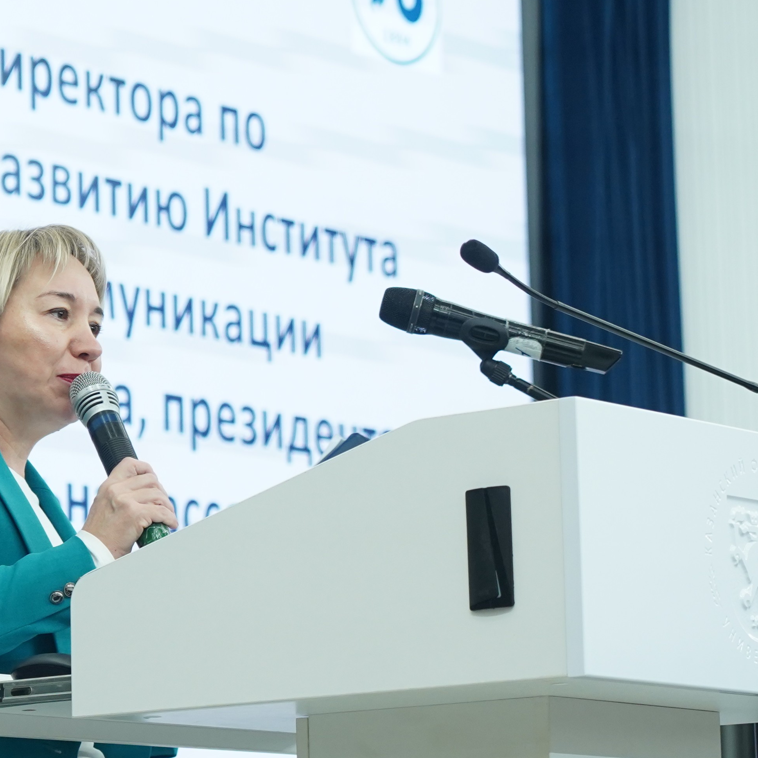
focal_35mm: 150
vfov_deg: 11.6
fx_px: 3716
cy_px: 433
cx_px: 32
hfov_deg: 11.5
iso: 1600
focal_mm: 57
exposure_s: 1/125
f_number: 4.5
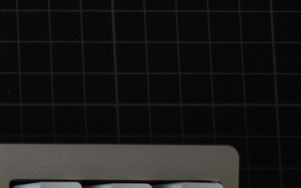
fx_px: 1190
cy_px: 421
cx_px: -405
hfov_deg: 11.9
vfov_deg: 8.4
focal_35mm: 145
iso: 100
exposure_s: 1/31.4
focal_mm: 6
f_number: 2.8
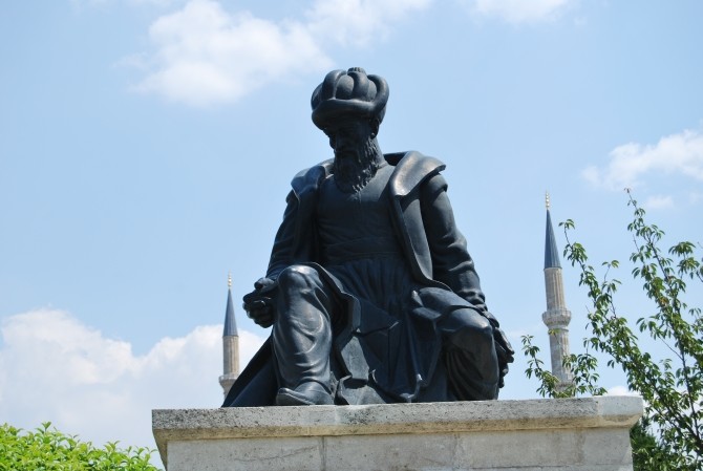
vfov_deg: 17.6
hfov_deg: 26.0
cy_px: 236
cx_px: 352
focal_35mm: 78
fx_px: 1526
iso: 100
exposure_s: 1/250
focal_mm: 52
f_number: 8
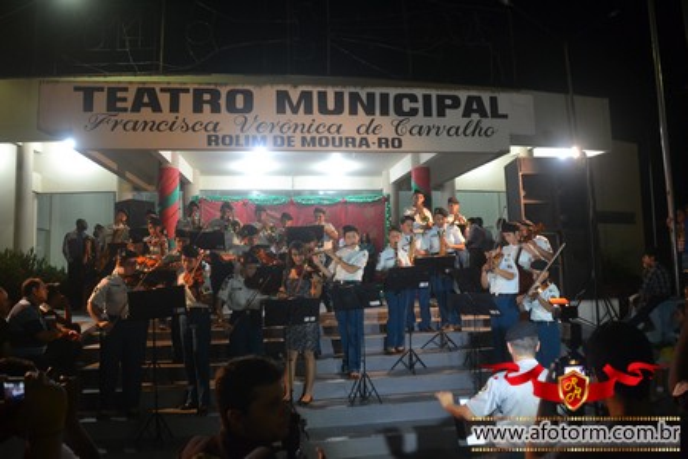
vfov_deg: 43.6
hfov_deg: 61.9
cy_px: 230
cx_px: 344
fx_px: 573
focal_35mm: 30
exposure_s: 1/60
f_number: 3.5
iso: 1600
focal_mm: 20
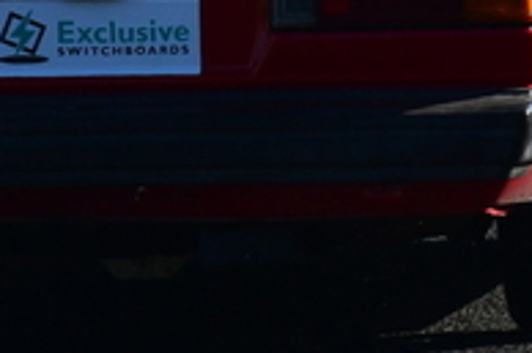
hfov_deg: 0.7
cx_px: 47
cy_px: -209
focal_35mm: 3096
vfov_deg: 0.4
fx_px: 45712
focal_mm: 500
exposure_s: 1/640
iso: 500
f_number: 11
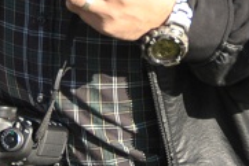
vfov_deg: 3.1
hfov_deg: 4.7
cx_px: 111
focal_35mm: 438
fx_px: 3032
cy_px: -132
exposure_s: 1/640
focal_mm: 98
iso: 500
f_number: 5.3
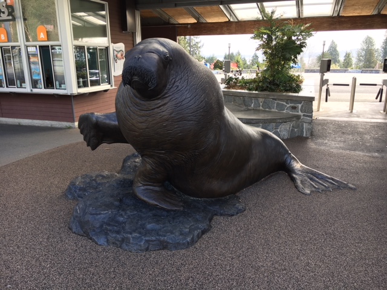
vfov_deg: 48.2
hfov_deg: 61.7
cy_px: 145
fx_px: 324
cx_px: 194
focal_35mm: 29
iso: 25
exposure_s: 1/120
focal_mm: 4.15
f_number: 2.2
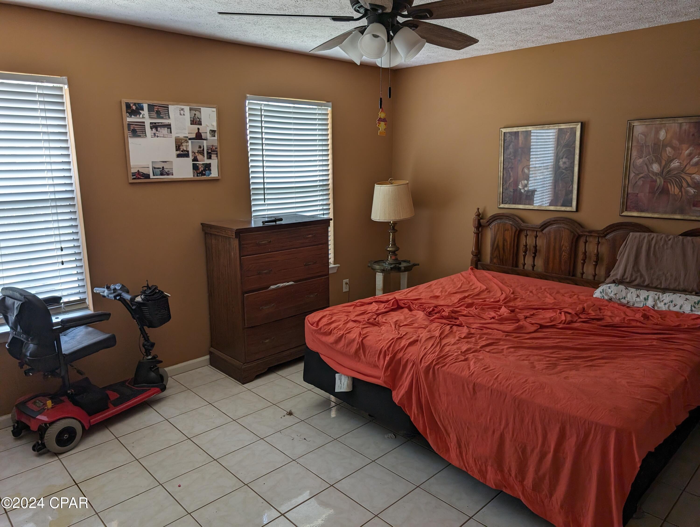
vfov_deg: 56.9
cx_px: 350
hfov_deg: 71.5
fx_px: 486
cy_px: 264
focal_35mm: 24
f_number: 1.68
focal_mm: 6.9
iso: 63
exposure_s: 1/65.9
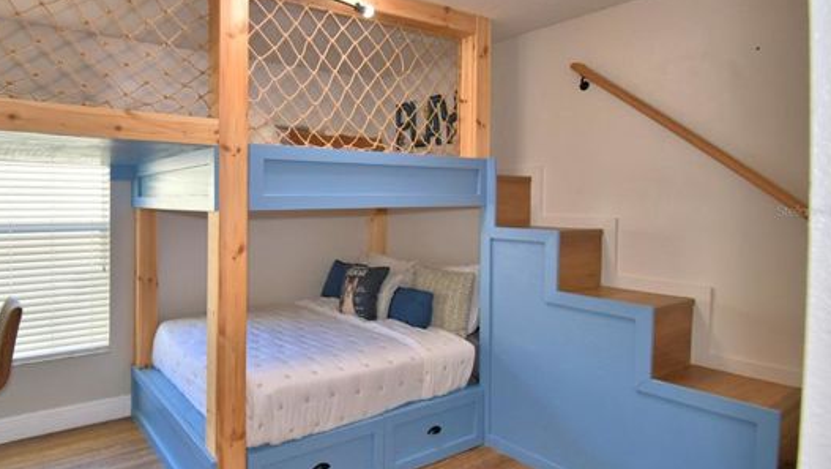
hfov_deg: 81.2
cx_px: 283
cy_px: 211
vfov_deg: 53.6
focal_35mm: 21
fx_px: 463
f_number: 4.5
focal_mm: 10
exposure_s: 1/60
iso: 200
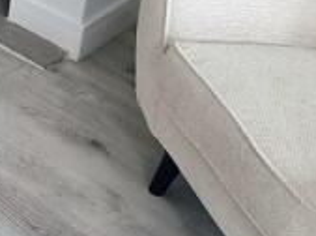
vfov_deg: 16.2
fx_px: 720
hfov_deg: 18.3
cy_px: -163
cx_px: -282
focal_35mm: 79
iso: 100
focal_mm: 2.2
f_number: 2.2
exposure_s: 1/50
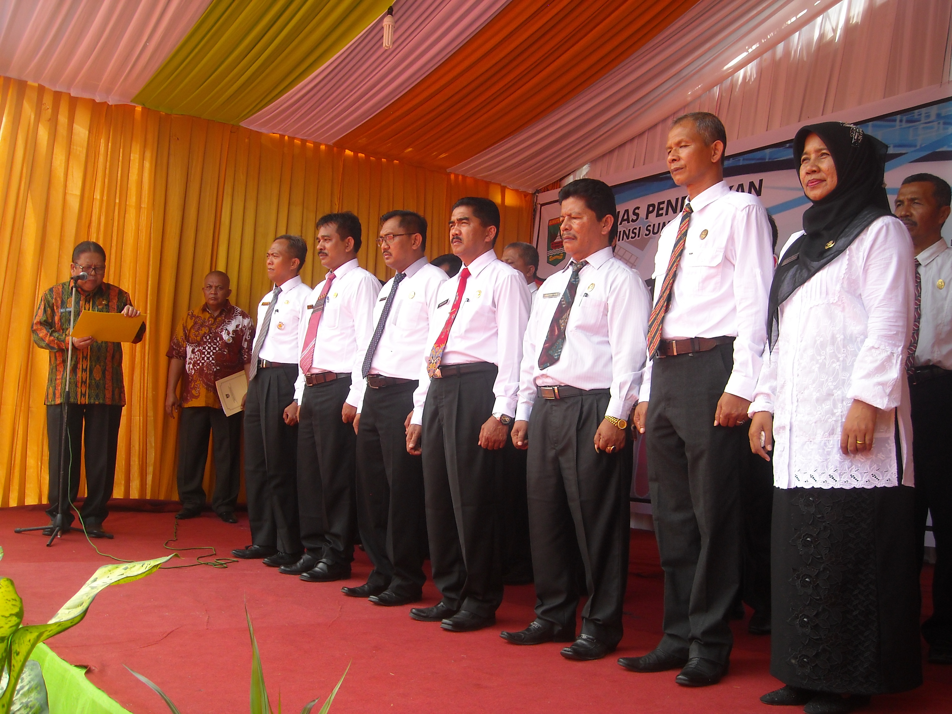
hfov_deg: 52.6
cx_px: 476
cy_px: 357
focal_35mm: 35
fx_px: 963
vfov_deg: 40.7
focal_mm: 5.7
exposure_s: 1/239
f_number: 2.8
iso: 64
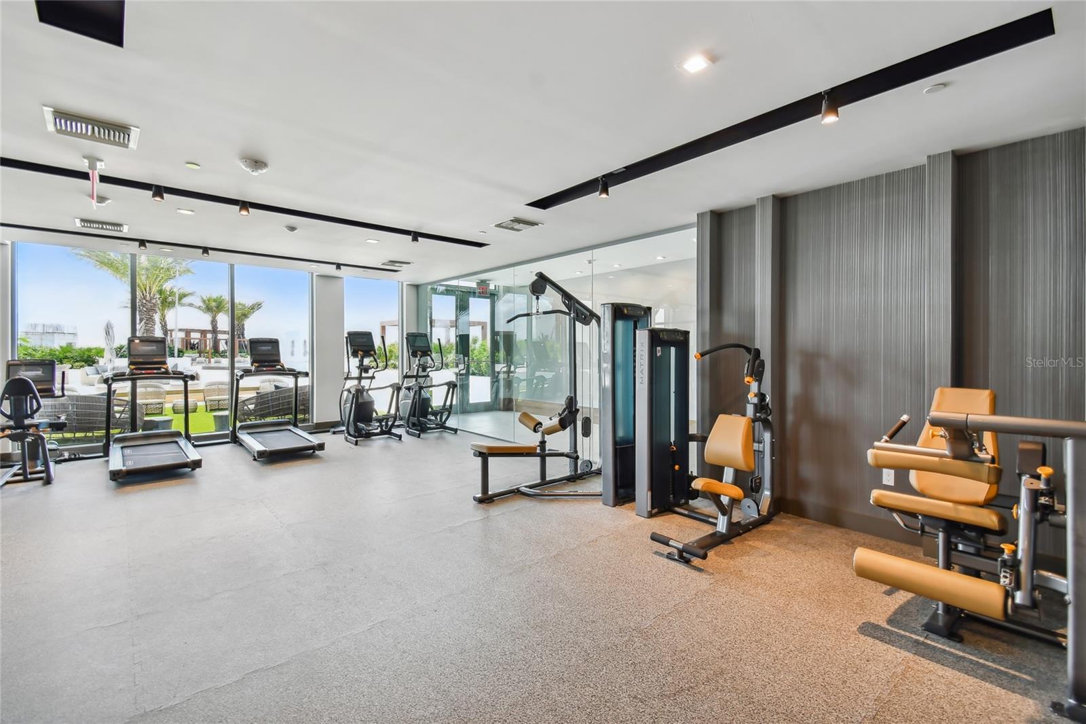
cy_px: 362
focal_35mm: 15
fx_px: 452
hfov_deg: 100.4
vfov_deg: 77.3
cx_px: 543
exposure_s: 1/13
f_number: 7.1
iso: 100
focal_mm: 10
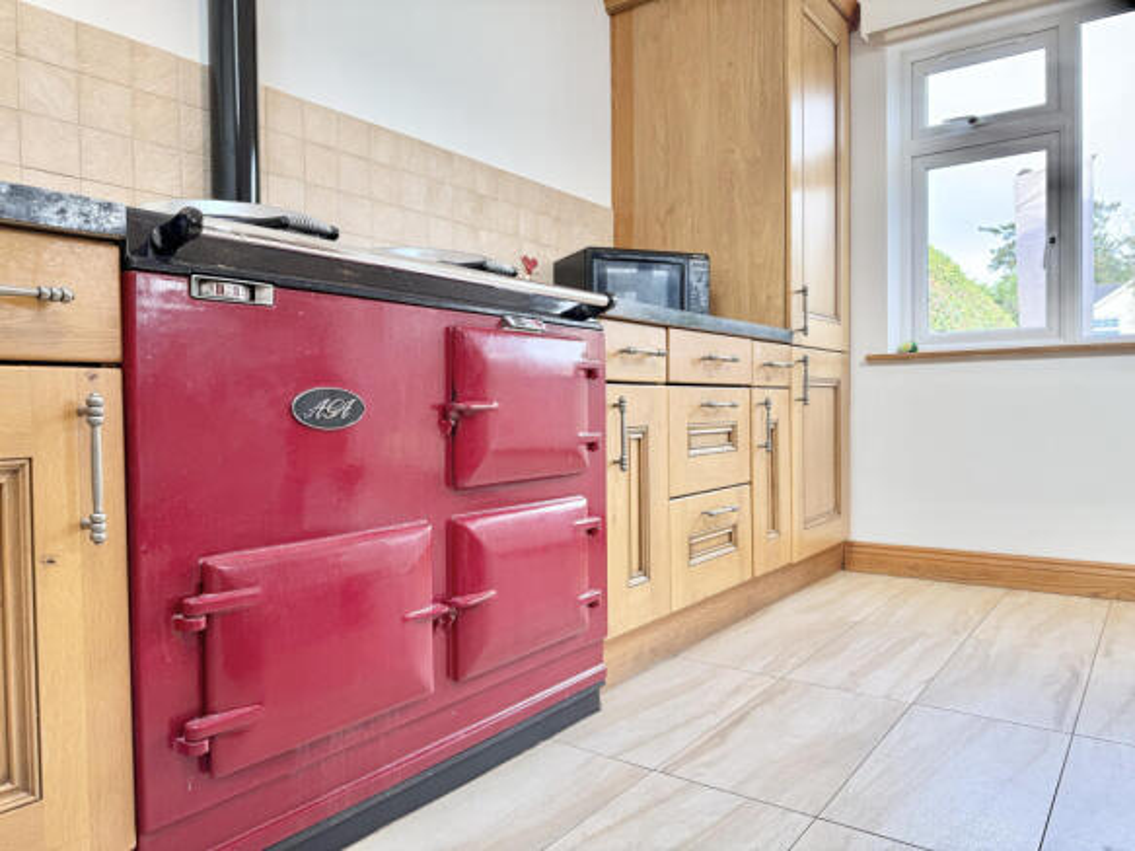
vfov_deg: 56.8
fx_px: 787
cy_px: 426
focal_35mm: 24
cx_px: 568
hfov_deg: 71.6
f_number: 1.78
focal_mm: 6.76
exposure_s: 1/100
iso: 80
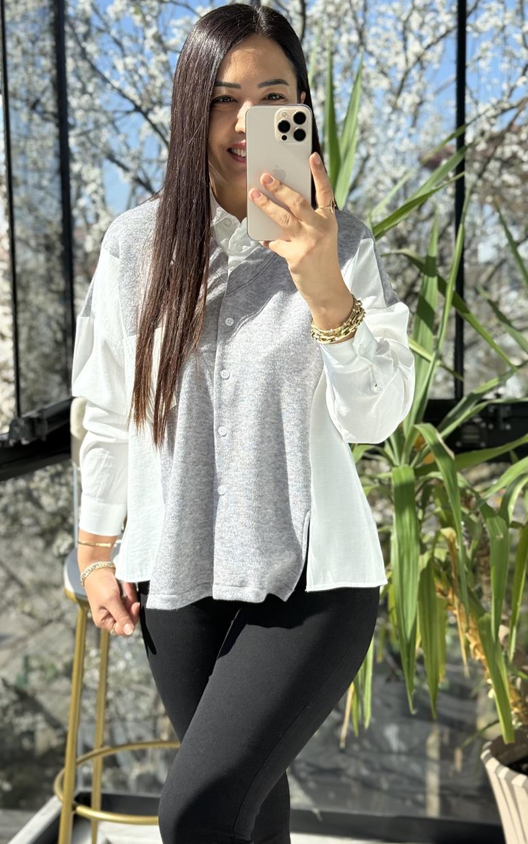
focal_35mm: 54
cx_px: 263
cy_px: 410
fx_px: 1243
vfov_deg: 37.5
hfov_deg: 24.0
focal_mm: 6.76
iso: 80
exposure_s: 1/1353
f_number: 1.78
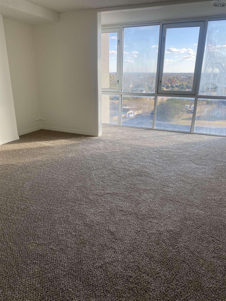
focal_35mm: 26
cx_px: 113
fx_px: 226
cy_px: 150
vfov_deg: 67.3
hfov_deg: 53.1
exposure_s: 1/393
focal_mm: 4.25
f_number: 1.8
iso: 32
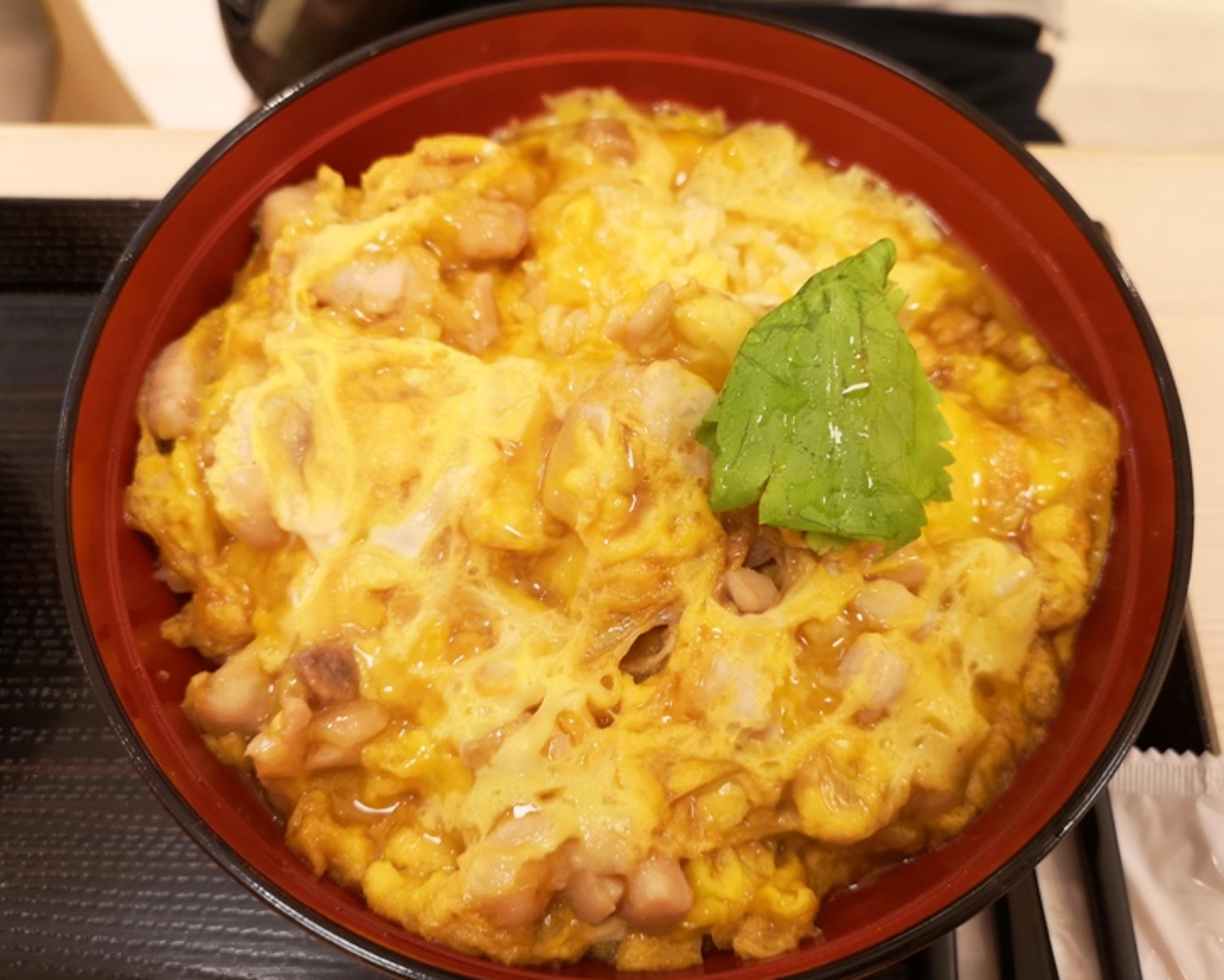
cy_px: 493
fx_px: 1051
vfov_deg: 50.0
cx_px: 621
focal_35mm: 29
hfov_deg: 60.4
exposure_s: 1/30
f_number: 1.8
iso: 200
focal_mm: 3.95
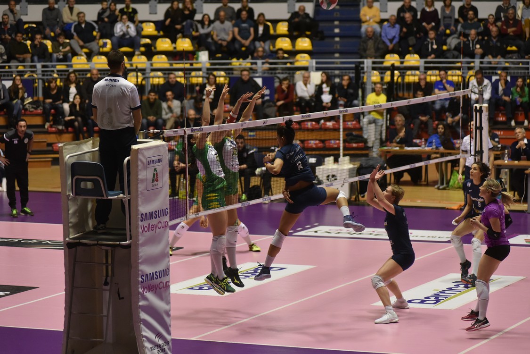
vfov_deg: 10.2
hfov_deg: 15.2
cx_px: 265
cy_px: 177
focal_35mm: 135
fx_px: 1987
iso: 3200
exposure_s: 1/800
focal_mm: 135
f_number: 4
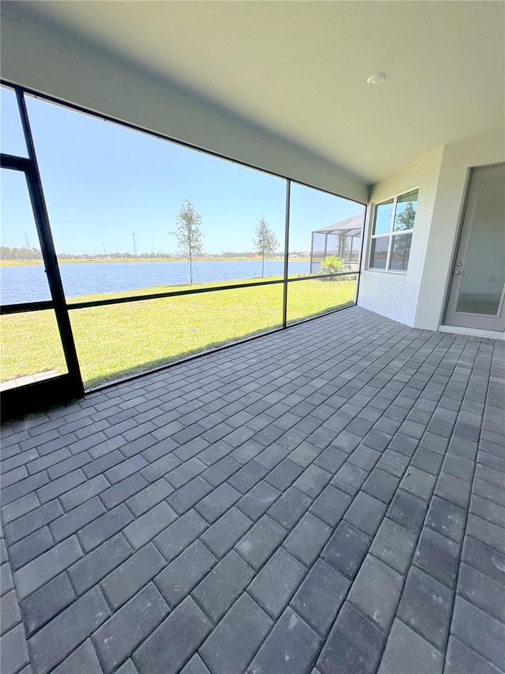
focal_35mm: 14
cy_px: 337
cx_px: 252
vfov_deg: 102.1
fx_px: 272
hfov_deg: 85.7
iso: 40
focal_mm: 2.22
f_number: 2.2
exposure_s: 1/636
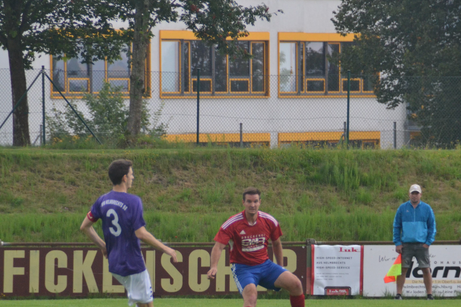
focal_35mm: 482
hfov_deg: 4.3
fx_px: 6172
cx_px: 252
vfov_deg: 2.9
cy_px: 241
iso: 1000
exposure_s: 1/500
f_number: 6.3
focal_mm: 200
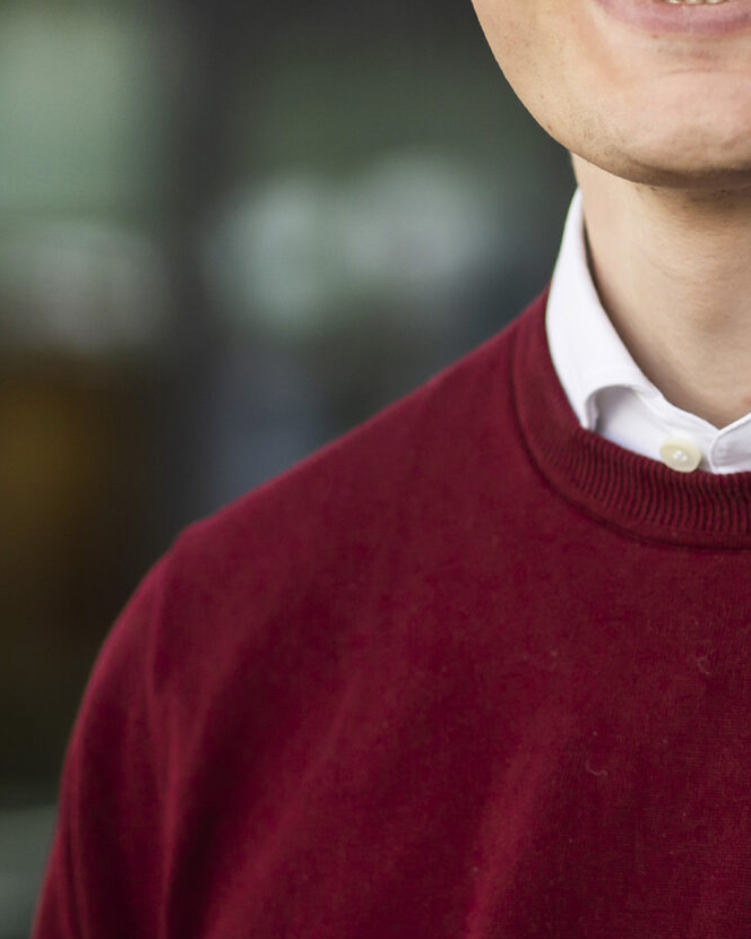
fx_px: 6835
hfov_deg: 6.3
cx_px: 714
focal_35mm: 246
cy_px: 81
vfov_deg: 7.8
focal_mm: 85
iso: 400
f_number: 2.2
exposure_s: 1/1000
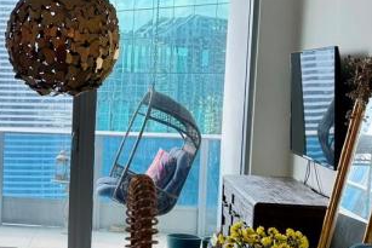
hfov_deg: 23.8
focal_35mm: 78
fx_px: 806
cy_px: 140
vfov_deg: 17.5
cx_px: -65
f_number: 1.78
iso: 64
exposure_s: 1/204
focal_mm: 6.76
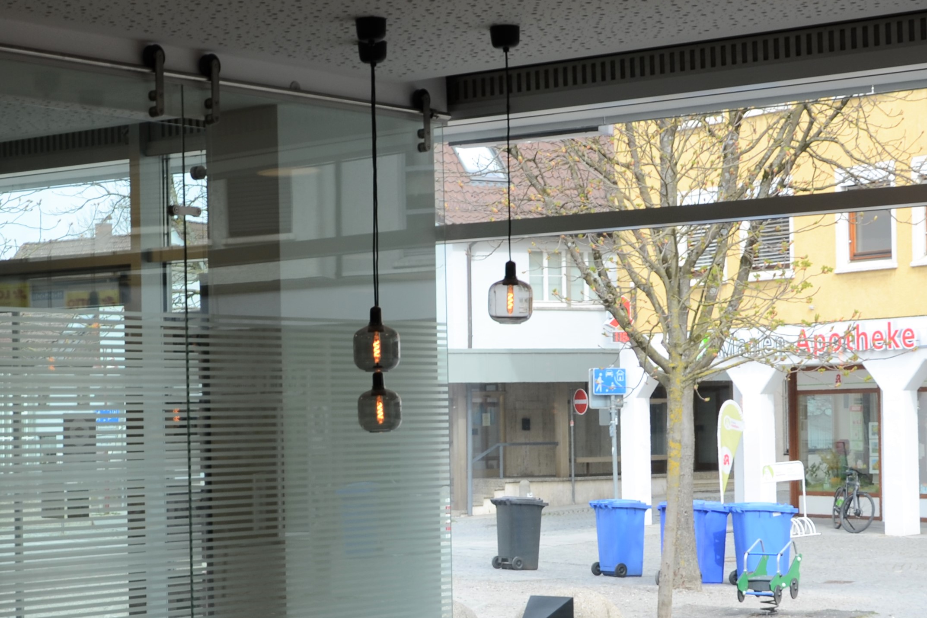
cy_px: 428
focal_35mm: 82
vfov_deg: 16.6
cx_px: 366
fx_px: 2114
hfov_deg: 24.7
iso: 100
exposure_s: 1/125
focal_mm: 25
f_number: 5
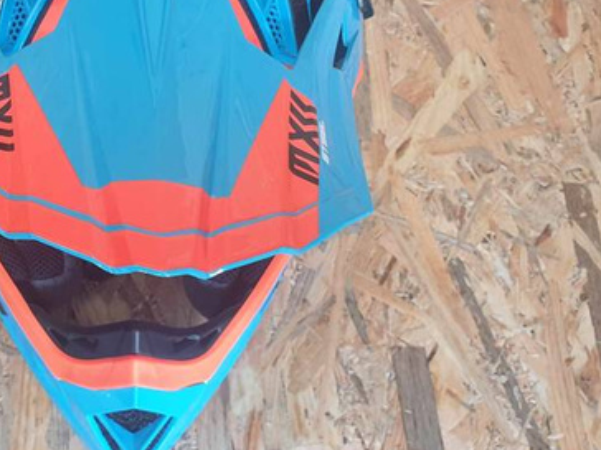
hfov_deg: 36.3
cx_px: 83
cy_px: 106
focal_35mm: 50
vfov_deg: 28.6
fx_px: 868
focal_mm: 4.3
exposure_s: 1/50
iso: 80
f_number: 2.4
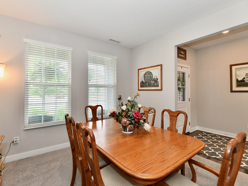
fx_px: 115
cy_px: 93
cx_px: 121
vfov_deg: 78.1
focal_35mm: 16
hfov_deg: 94.5
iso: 640
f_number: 6.3
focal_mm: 14
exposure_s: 1/100
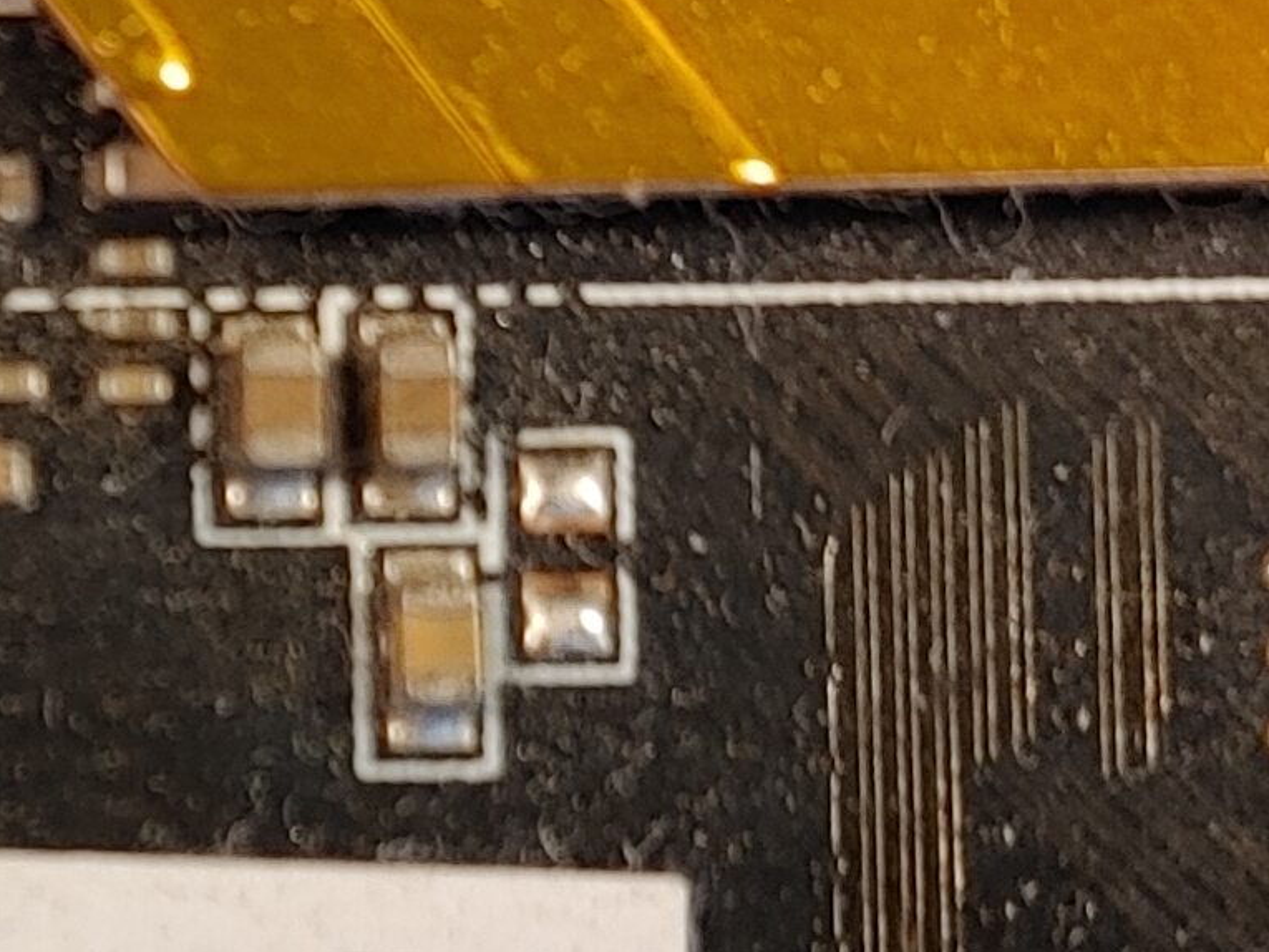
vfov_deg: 10.8
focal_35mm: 136
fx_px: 4986
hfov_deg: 13.6
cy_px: 1058
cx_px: -695
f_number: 1.8
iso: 150
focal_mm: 4.81
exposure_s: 1/50
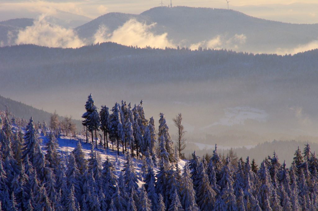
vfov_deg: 3.7
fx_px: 3308
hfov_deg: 5.5
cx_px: 159
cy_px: 106
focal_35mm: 375
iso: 400
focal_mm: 250
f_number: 11
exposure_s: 1/400
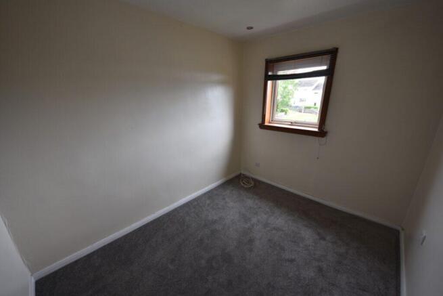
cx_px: 222
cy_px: 148
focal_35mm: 13
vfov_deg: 86.6
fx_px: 157
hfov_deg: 109.4
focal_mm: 8.5
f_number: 4.5
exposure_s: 1/50
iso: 200
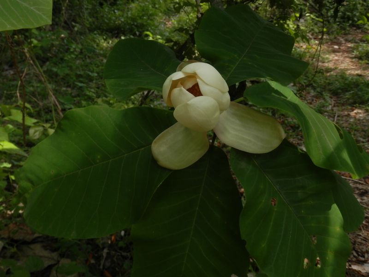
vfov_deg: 38.7
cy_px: 138
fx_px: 394
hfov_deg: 50.1
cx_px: 184
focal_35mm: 37
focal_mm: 6.6
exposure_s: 1/160
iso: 80
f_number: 3.6
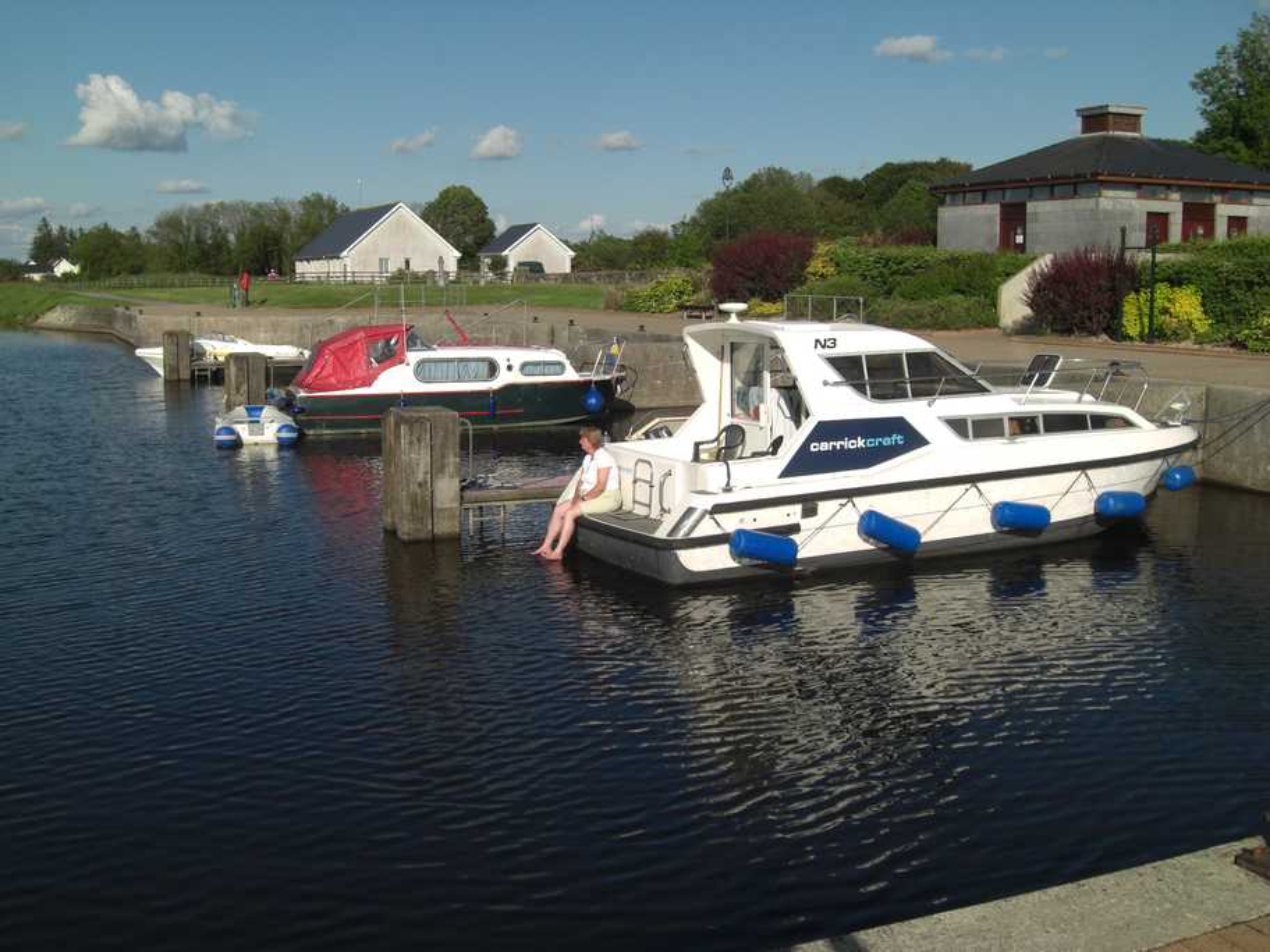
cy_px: 476
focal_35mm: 38
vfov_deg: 37.7
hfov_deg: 49.0
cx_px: 635
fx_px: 1394
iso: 80
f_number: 8
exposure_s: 1/250
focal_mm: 7.9
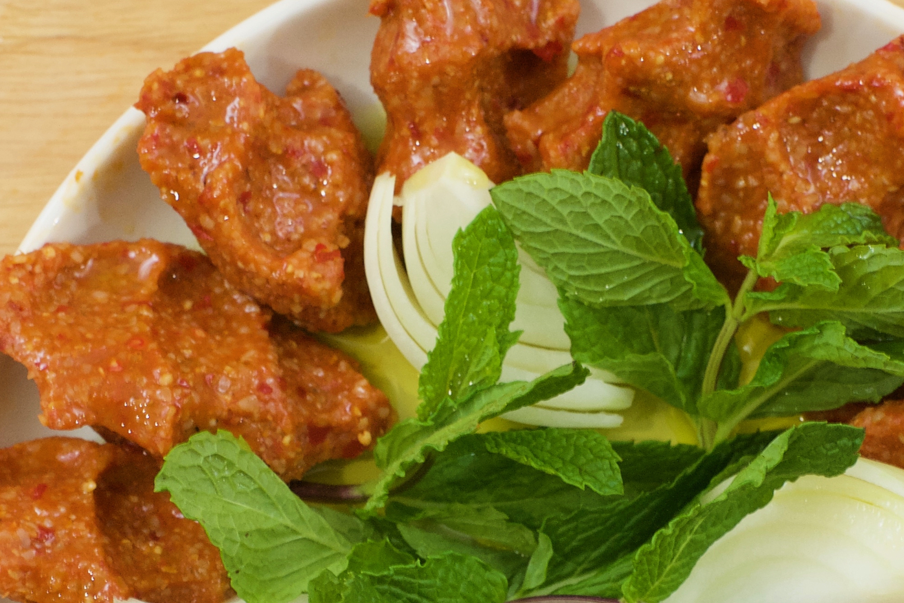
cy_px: 576
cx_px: 531
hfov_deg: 18.9
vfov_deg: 12.6
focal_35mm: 108
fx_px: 2712
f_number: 8
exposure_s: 1/25
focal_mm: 50
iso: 3200
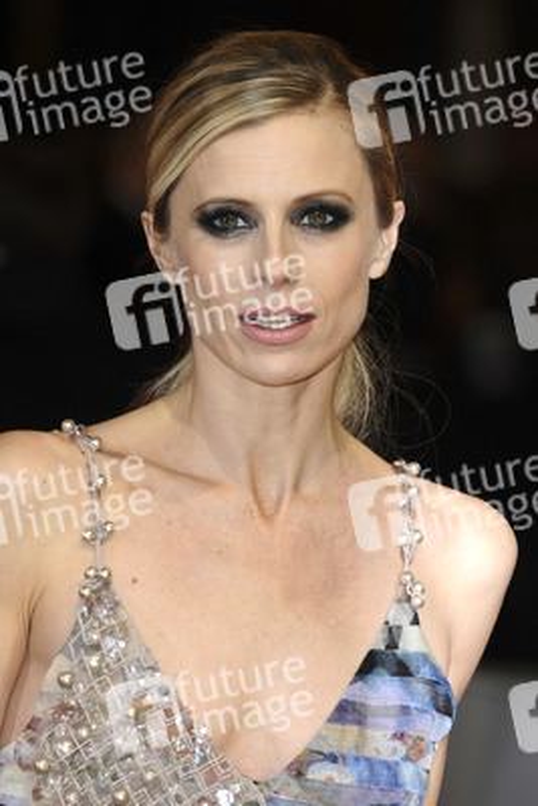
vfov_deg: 8.9
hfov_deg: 5.9
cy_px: 403
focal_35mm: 232
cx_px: 269
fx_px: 5207
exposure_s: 1/200
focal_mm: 155
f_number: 4.5
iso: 320
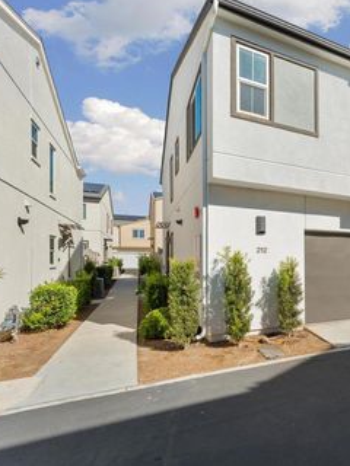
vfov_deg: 79.0
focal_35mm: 21
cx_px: 321
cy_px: 225
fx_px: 283
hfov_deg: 54.5
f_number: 11
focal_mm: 14
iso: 640
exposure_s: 1/125
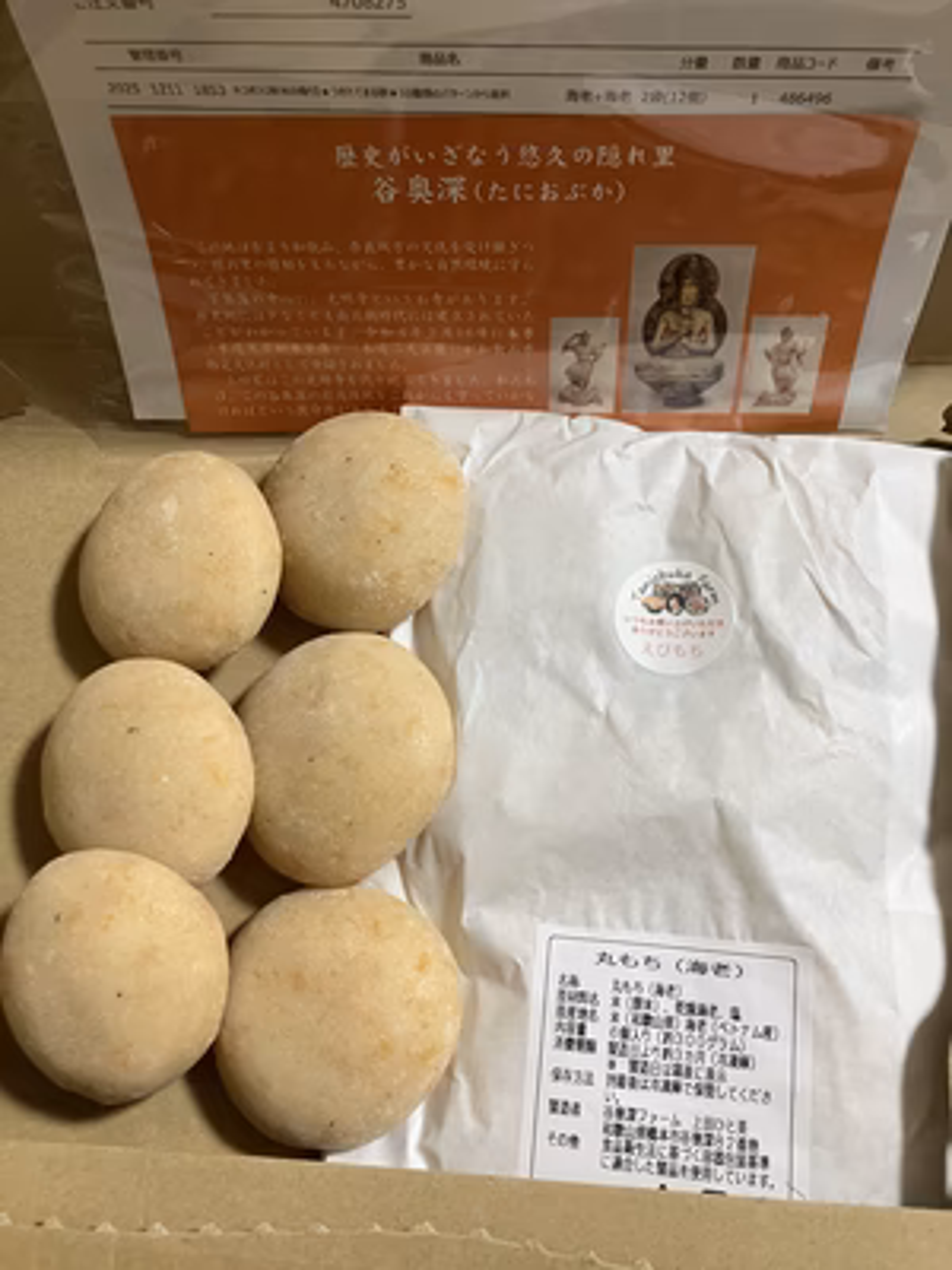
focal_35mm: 28
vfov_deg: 63.4
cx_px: 476
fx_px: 1027
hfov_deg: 49.7
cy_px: 635
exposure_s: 1/60
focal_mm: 3.99
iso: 125
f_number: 1.8
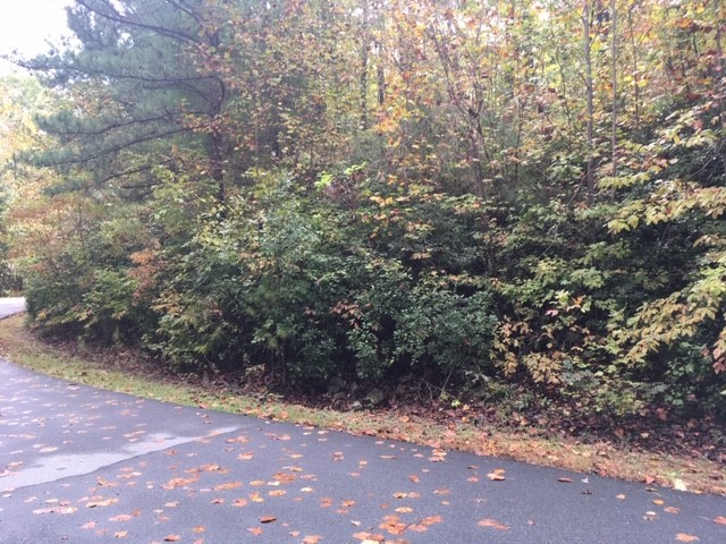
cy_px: 272
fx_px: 608
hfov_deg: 61.7
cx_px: 363
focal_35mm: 29
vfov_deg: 48.2
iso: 32
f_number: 2.2
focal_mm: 4.15
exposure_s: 1/120
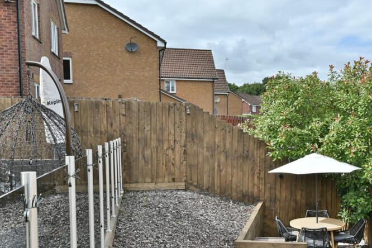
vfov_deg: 33.1
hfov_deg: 47.3
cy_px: 170
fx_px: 413
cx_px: 260
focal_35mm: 40
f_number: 11
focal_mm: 26
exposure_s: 1/80
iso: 125
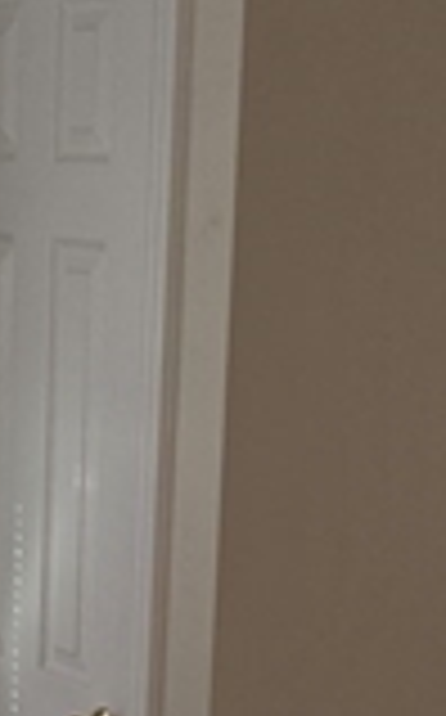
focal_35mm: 118
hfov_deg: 11.1
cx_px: 126
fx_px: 2301
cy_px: 815
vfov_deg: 17.0
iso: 25
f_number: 1.8
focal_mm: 5.4
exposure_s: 1/299
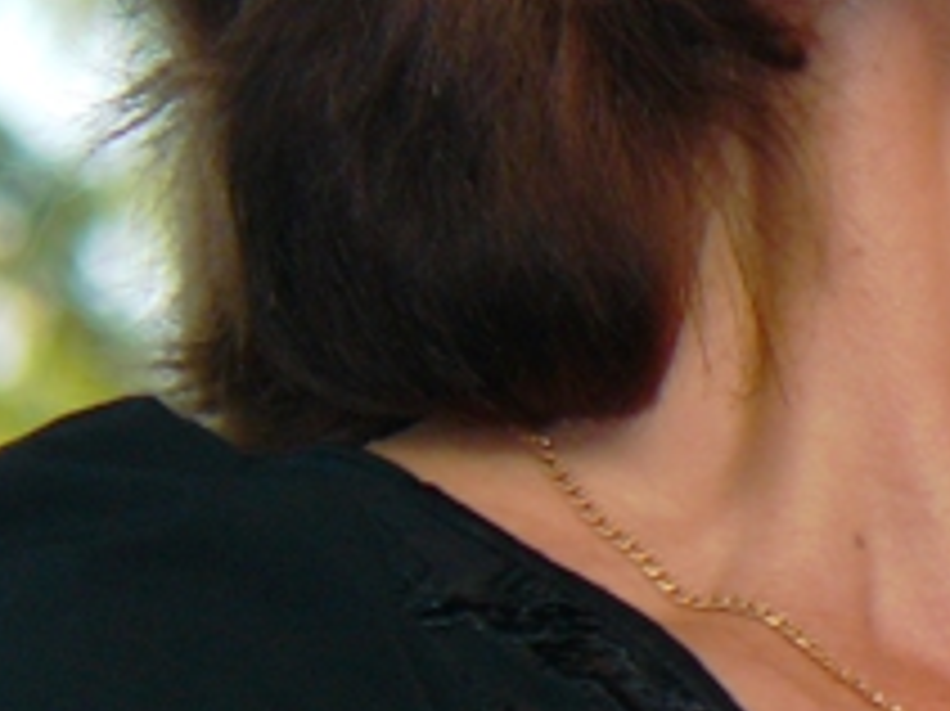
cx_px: 1234
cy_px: -58
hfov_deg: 2.6
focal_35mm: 753
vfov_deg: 2.0
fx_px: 20654
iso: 100
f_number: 3.3
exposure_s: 1/60
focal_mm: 41.3
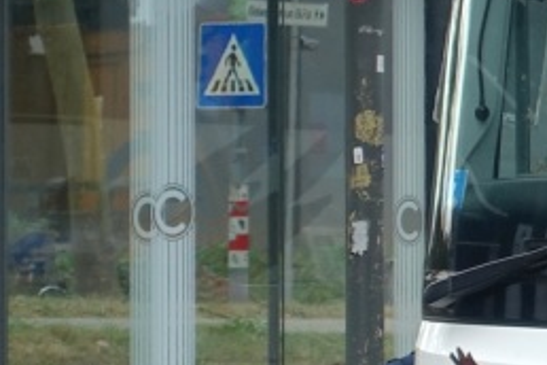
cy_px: 33
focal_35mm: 337
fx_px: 5120
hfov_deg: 5.8
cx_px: 1561
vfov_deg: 4.1
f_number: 4
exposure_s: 1/200
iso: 160
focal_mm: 21.79
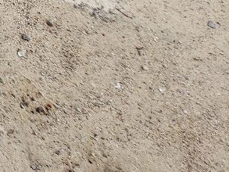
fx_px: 940
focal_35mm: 142
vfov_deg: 9.1
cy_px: -282
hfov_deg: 10.8
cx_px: -390
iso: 50
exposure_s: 1/417
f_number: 1.5
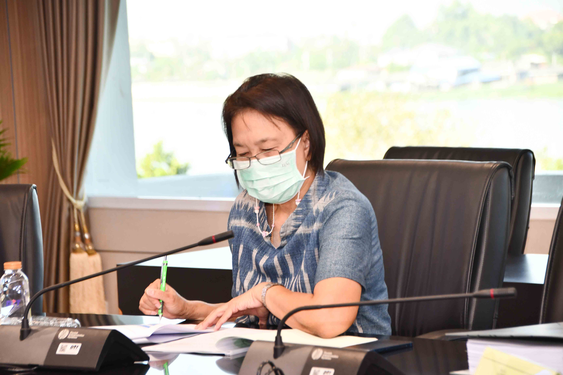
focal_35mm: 157
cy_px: 188
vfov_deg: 8.7
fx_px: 2455
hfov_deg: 13.1
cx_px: 282
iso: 640
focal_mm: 105
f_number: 5.6
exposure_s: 1/60
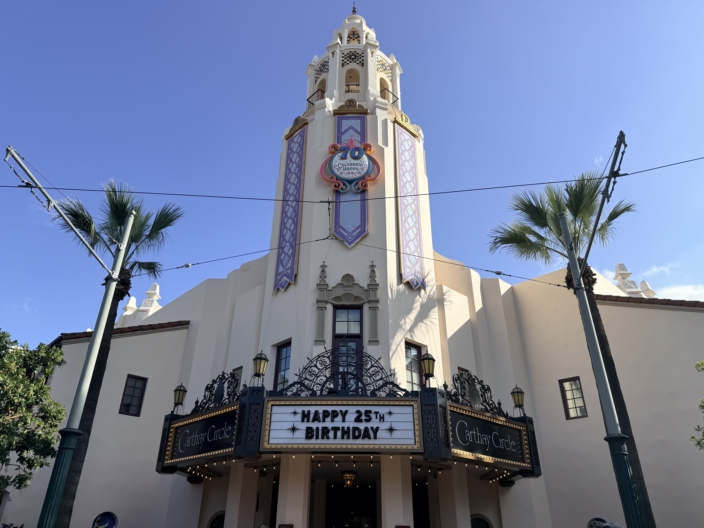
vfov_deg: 56.8
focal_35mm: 24
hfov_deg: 71.6
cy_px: 264
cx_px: 352
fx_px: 488
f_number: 1.78
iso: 80
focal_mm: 6.76
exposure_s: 1/4673
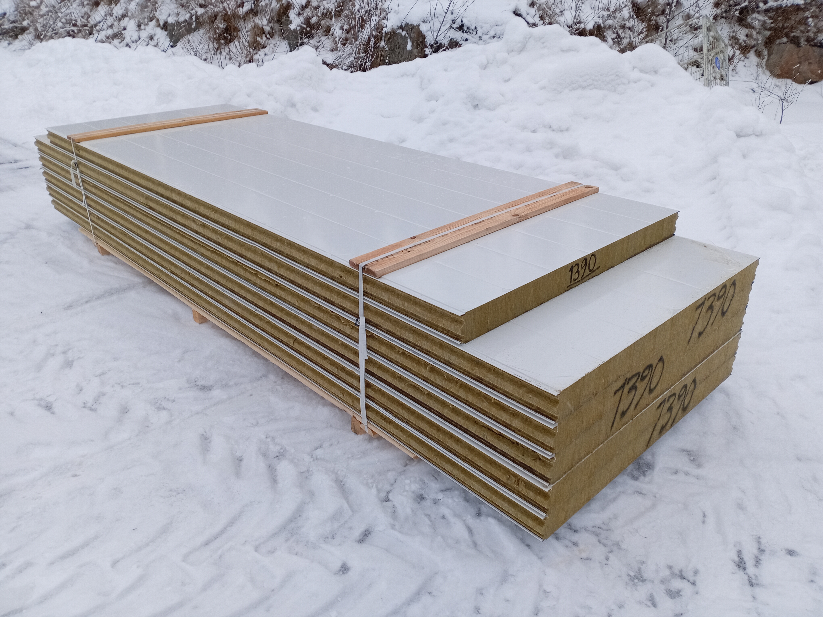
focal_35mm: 27
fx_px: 642
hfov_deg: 65.3
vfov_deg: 51.4
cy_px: 308
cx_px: 412
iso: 101
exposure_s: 1/50
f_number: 1.8
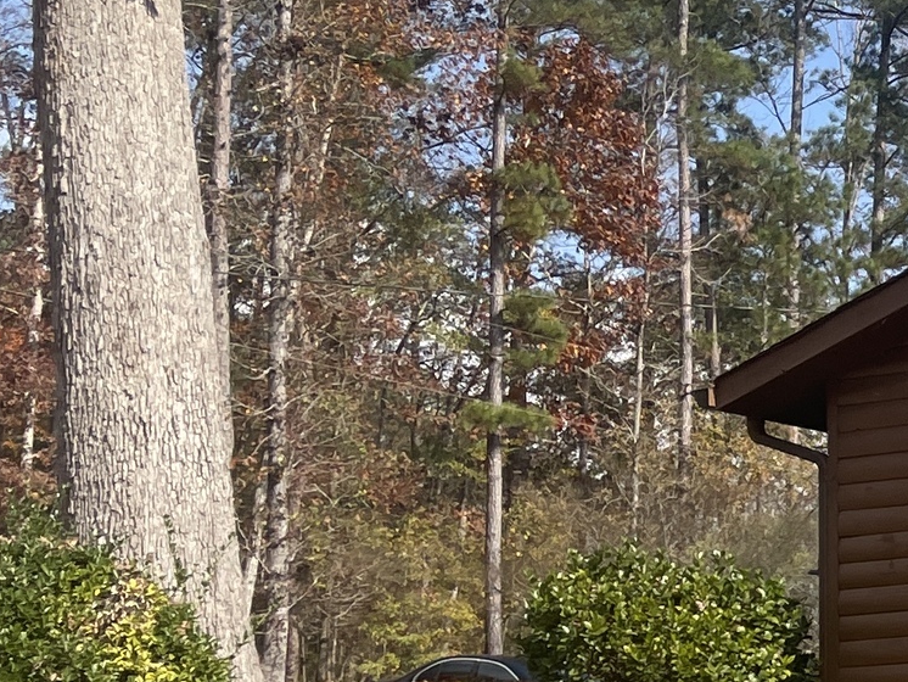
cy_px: 748
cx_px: 1778
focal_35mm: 107
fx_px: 2808
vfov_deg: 13.6
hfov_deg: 15.1
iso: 32
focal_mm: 4.2
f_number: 1.6
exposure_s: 1/2212
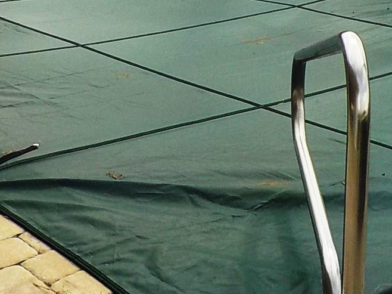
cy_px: 19
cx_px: 132
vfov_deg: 19.7
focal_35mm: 73
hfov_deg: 26.5
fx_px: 826
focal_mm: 4.1
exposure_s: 1/800
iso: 125
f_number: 3.3
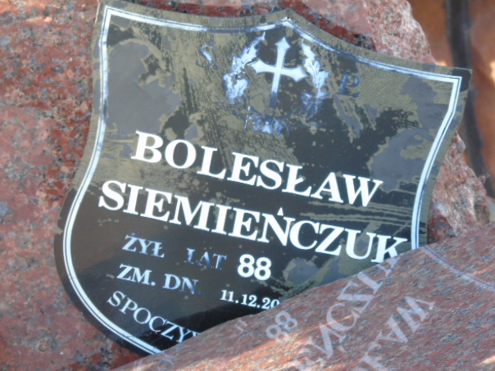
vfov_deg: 3.4
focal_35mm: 442
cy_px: 186
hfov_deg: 4.5
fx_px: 6320
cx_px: 247
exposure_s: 1/125
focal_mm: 74
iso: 400
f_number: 5.3
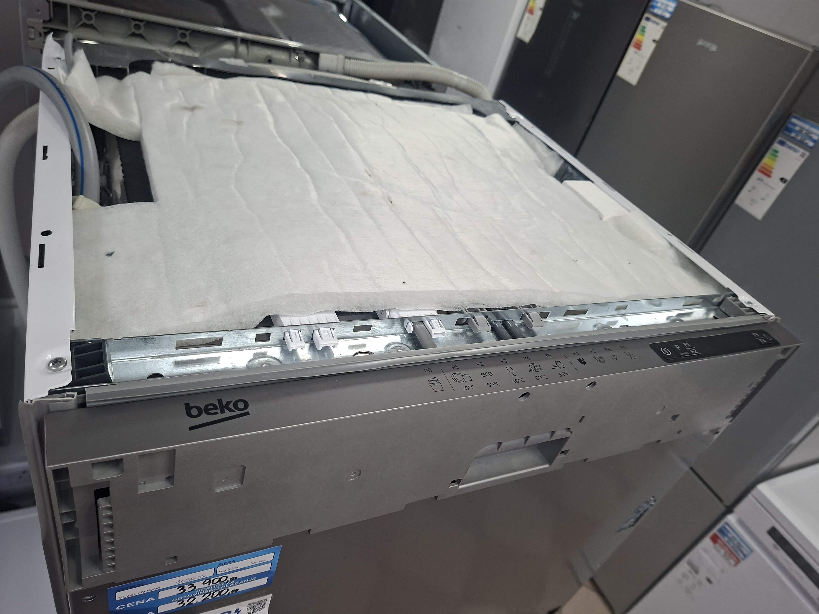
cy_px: 307
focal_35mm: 23
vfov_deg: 58.9
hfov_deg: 73.9
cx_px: 410
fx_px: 544
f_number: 1.8
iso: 250
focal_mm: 5.54
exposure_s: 1/120
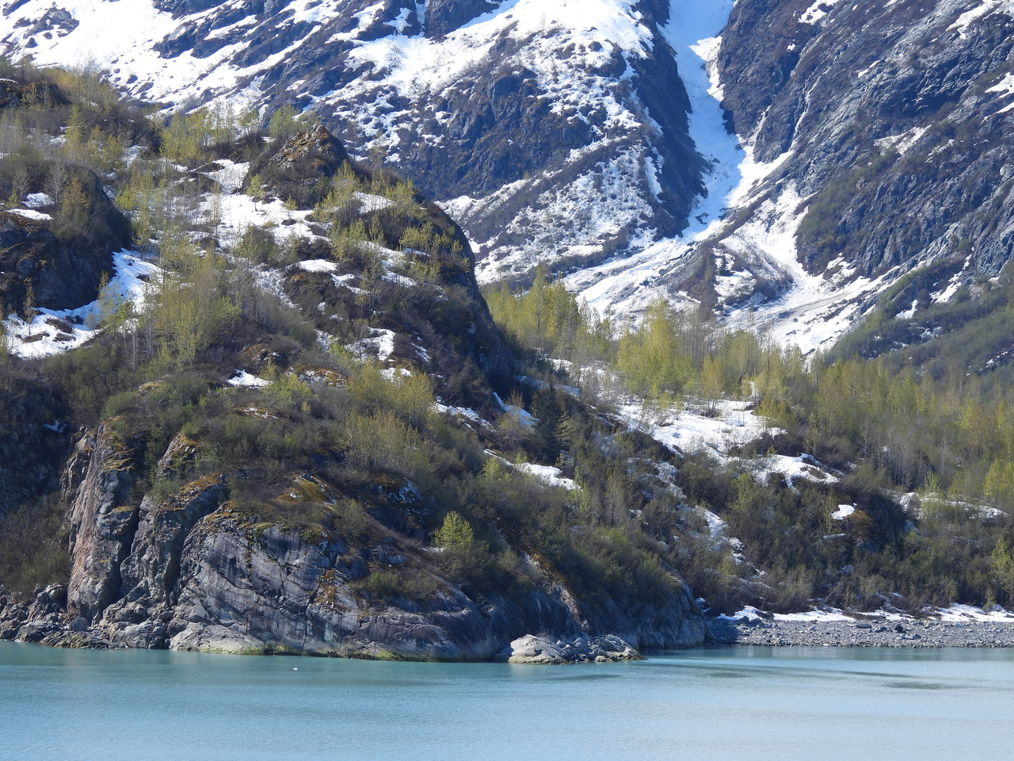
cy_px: 380
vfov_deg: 8.0
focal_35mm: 185
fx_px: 5419
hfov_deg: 10.7
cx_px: 507
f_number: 4.5
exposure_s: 1/640
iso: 100
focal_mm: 33
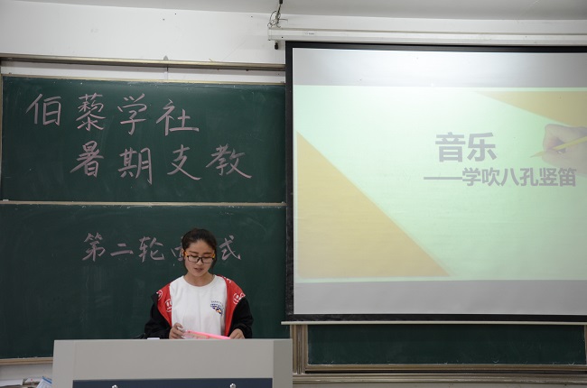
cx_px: 294
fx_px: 854
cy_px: 194
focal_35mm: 52
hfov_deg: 37.9
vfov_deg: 25.6
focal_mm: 35
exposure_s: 1/45
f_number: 4.5
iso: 640
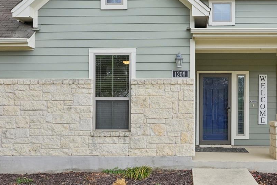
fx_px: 331
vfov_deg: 31.1
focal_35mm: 43
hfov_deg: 45.0
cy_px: 106
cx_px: 177
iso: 100
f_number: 6.7
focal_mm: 17
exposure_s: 1/125
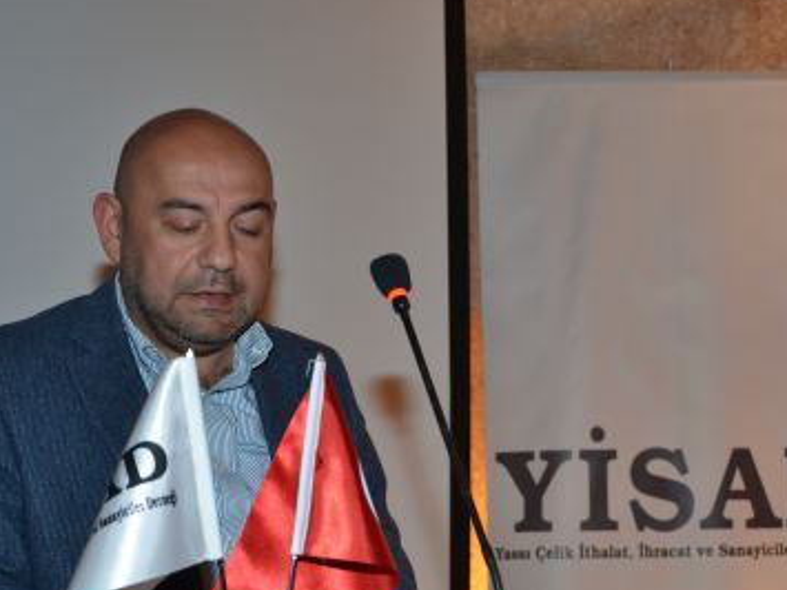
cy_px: 389
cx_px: 468
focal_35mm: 73
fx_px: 1659
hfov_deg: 26.6
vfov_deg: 20.1
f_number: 4.2
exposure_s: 1/60
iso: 800
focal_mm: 30
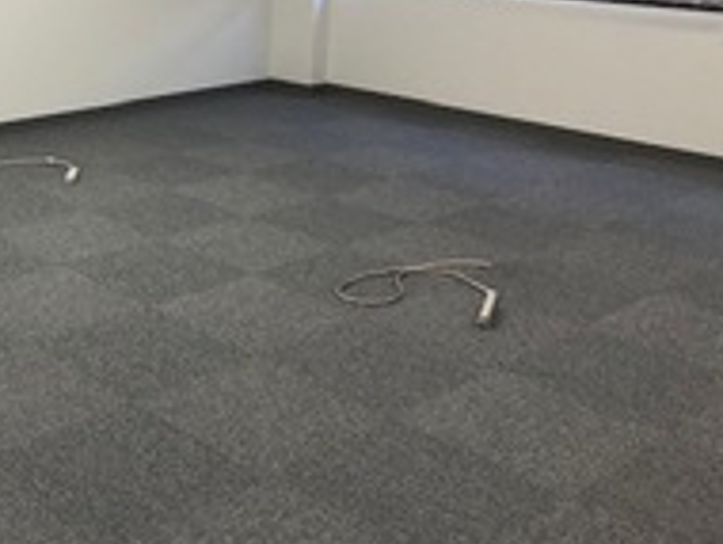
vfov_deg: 27.0
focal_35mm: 53
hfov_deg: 34.3
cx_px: 84
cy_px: 103
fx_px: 1108
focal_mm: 4
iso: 25
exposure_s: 1/40
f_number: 1.8
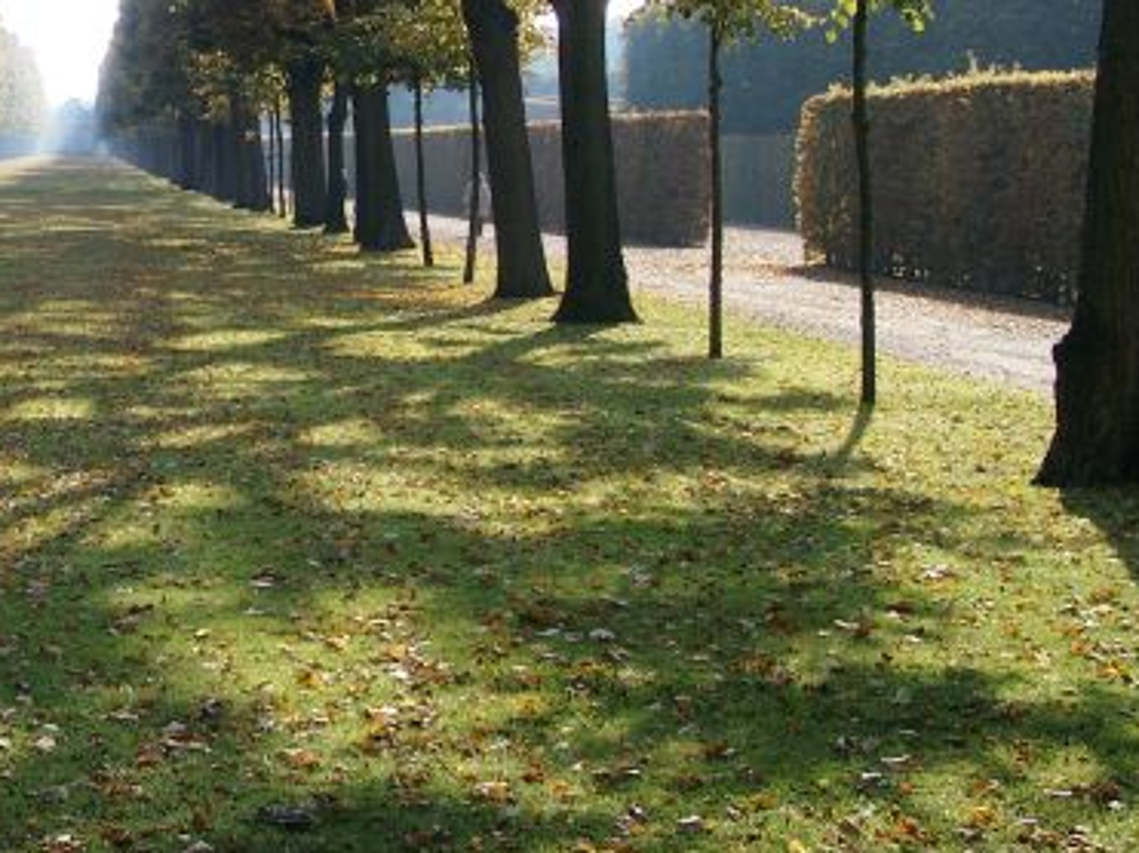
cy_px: 83
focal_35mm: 97
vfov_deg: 15.1
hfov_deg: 19.7
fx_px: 3191
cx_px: 40
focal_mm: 9.29
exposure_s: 1/344
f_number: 4
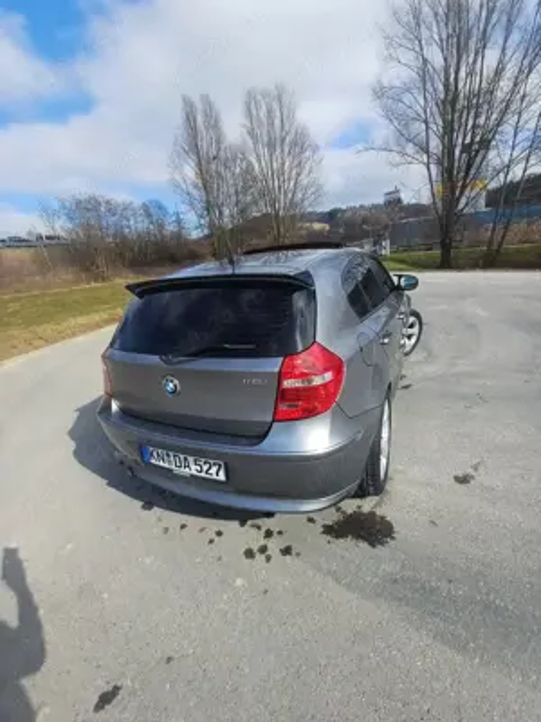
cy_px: 361
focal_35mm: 16
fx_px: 333
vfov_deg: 94.5
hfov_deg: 78.1
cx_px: 270
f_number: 2.2
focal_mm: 1.64
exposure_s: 1/928
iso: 40
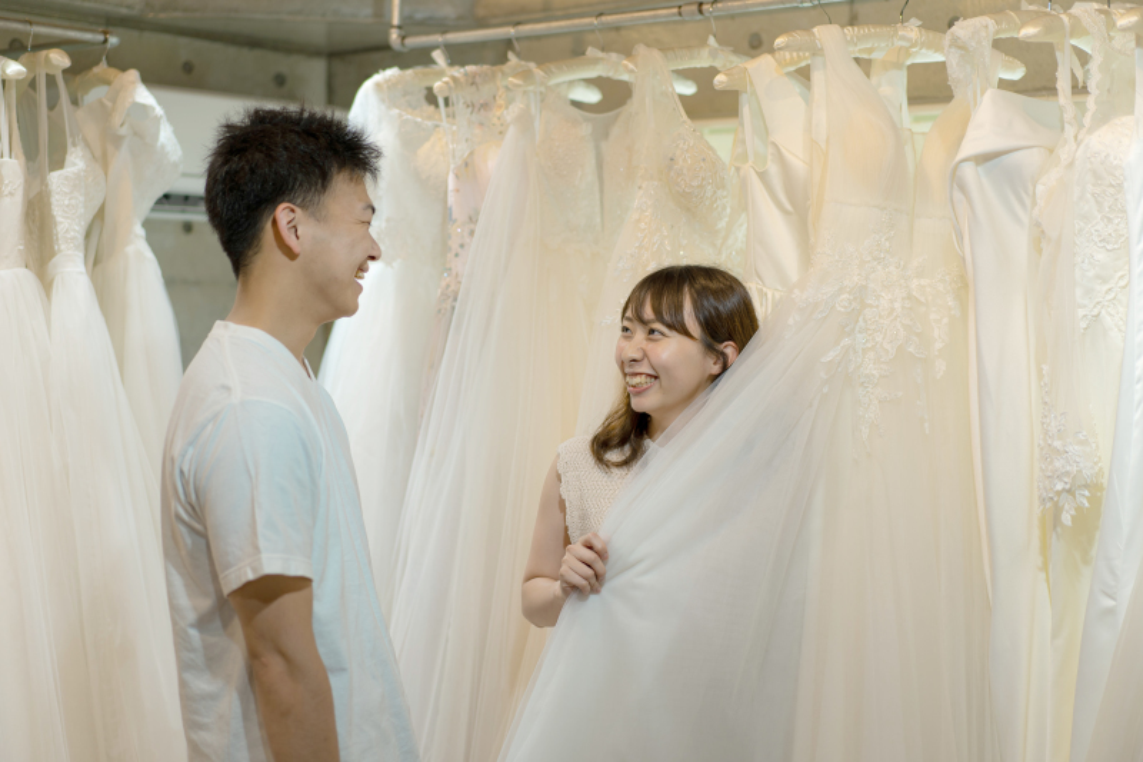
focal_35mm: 55
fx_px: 1746
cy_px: 381
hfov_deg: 36.3
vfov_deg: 24.6
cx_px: 572
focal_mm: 55
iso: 80
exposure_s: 1/200
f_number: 2
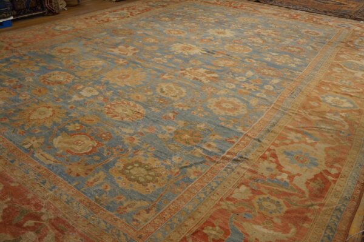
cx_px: 182
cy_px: 121
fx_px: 303
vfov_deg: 43.5
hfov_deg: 62.0
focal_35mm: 30
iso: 640
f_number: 4
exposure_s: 1/60
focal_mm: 20
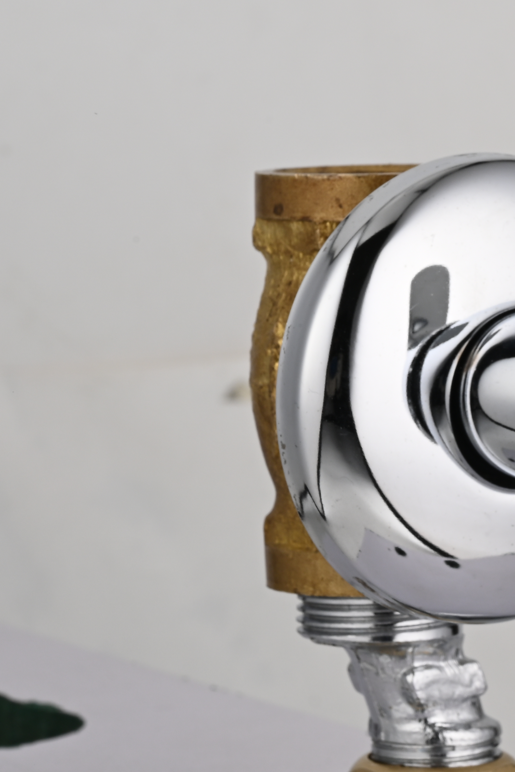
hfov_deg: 6.3
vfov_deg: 9.4
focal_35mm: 218
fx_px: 4677
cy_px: 365
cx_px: 550
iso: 125
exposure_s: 1/160
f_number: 20
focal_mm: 91
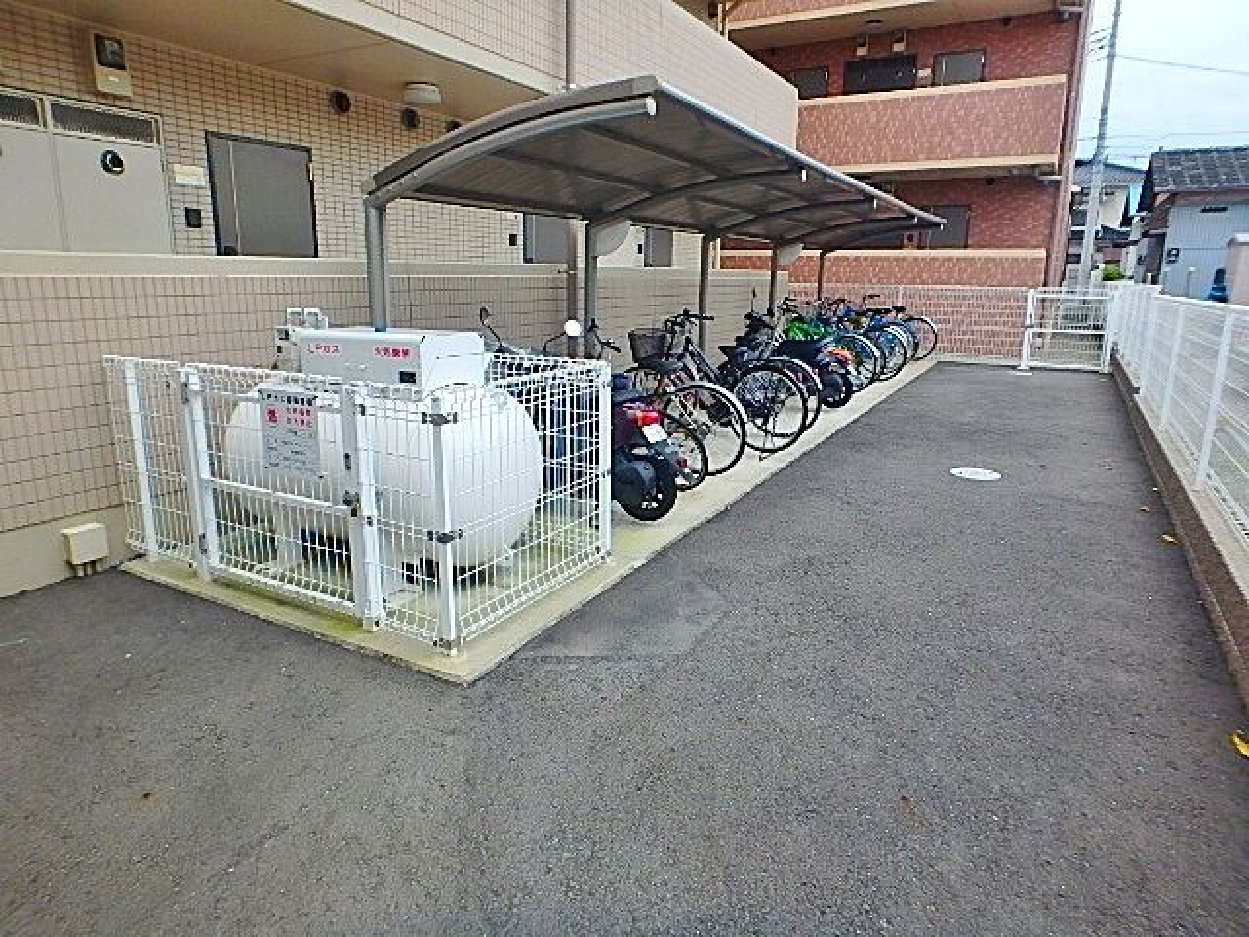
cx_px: 624
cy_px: 468
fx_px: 758
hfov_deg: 79.0
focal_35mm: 21
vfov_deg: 63.4
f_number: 3.5
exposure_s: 1/125
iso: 125
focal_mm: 3.7
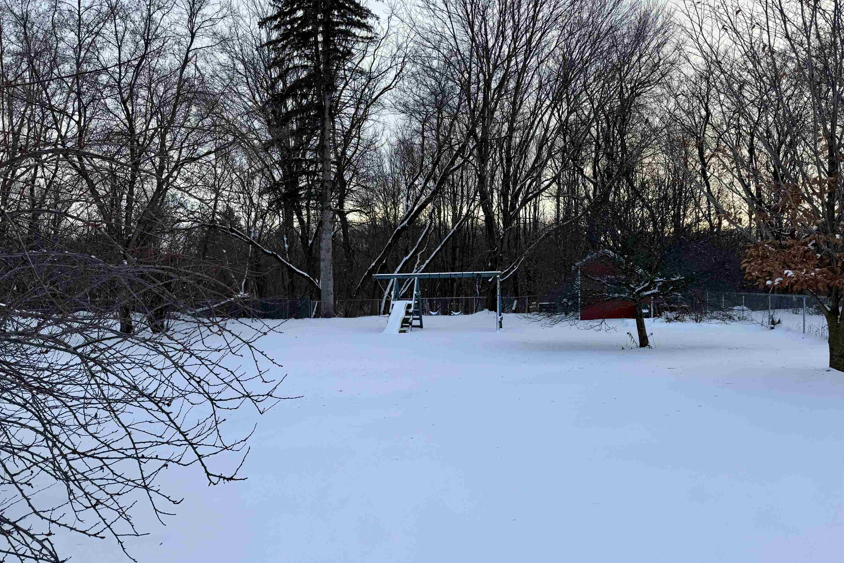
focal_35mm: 25
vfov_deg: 51.3
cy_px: 280
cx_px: 422
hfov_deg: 71.5
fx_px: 586
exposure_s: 1/1437
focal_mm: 6.76
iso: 80
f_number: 1.78
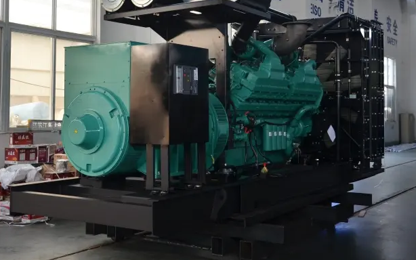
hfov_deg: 40.5
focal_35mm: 50
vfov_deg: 25.9
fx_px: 563
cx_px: 214
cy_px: 85
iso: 200
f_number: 4
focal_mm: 25
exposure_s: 1/60
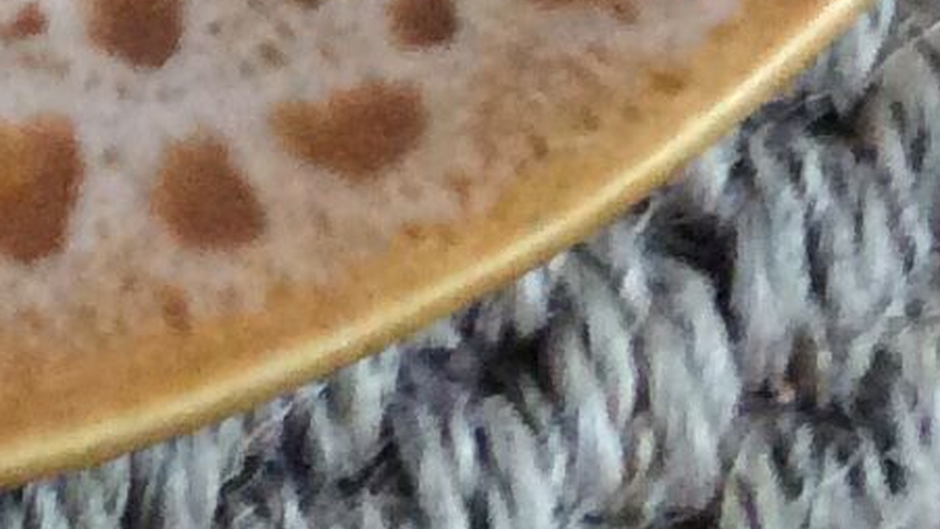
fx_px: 4986
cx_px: -850
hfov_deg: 10.1
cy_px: -1048
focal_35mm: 200
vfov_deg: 5.7
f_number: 2.4
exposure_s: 1/25
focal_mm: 3.3
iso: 160
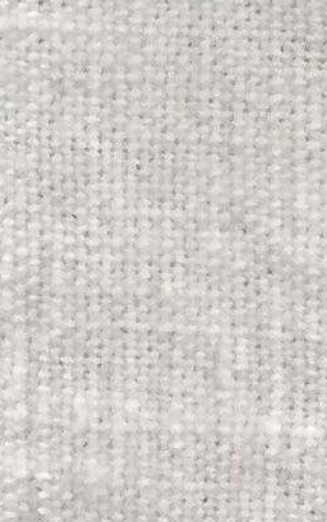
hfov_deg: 5.0
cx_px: 109
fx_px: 3732
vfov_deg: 7.0
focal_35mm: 262
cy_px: -1187
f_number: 2.4
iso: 25
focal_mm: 3.3
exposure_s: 1/33
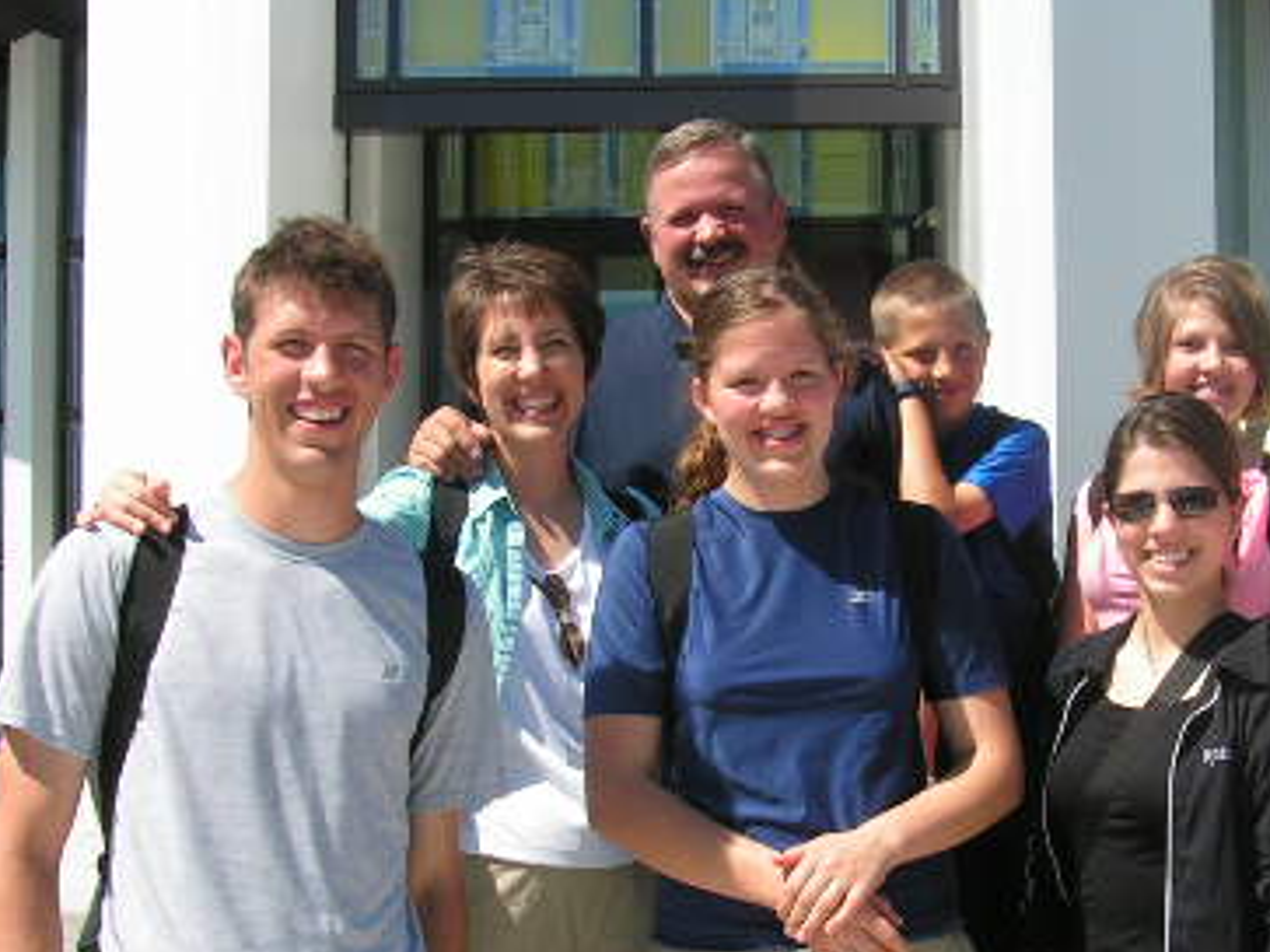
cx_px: 885
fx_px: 2457
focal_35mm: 67
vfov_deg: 21.9
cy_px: 598
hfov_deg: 28.7
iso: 50
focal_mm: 6.3
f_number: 6.3
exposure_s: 1/250
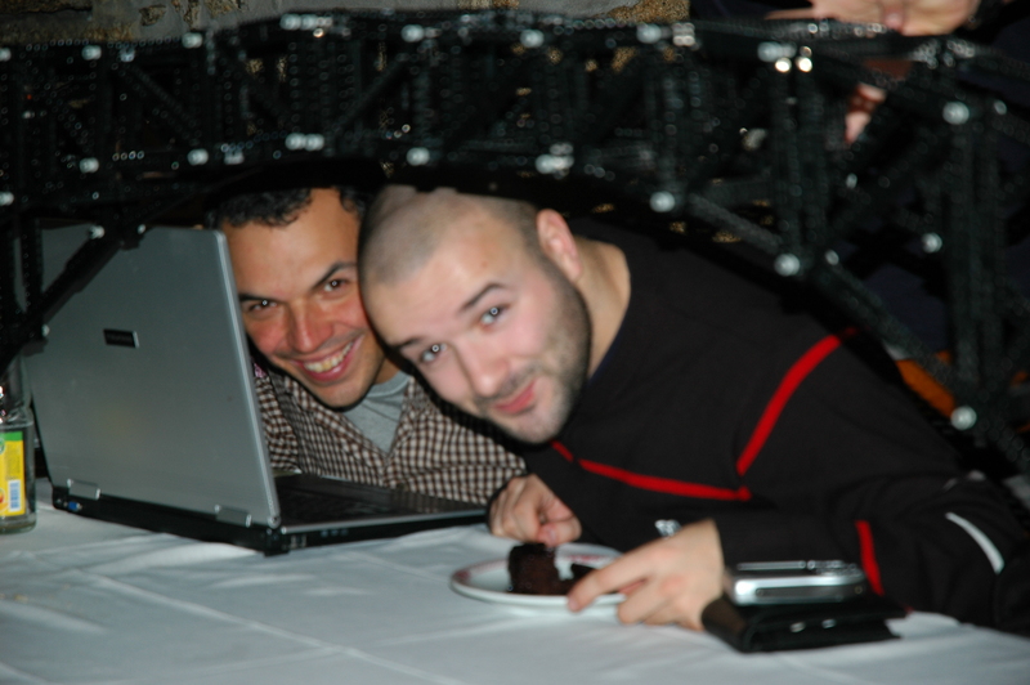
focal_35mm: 105
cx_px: 515
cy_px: 342
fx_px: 3002
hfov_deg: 19.5
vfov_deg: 13.0
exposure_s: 1/60
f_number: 4.5
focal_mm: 70
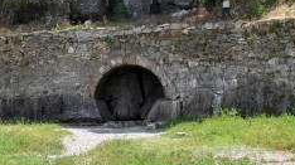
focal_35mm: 81
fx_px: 633
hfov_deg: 26.0
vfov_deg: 14.4
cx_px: 79
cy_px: -28
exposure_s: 1/80
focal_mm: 18
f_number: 9
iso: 200
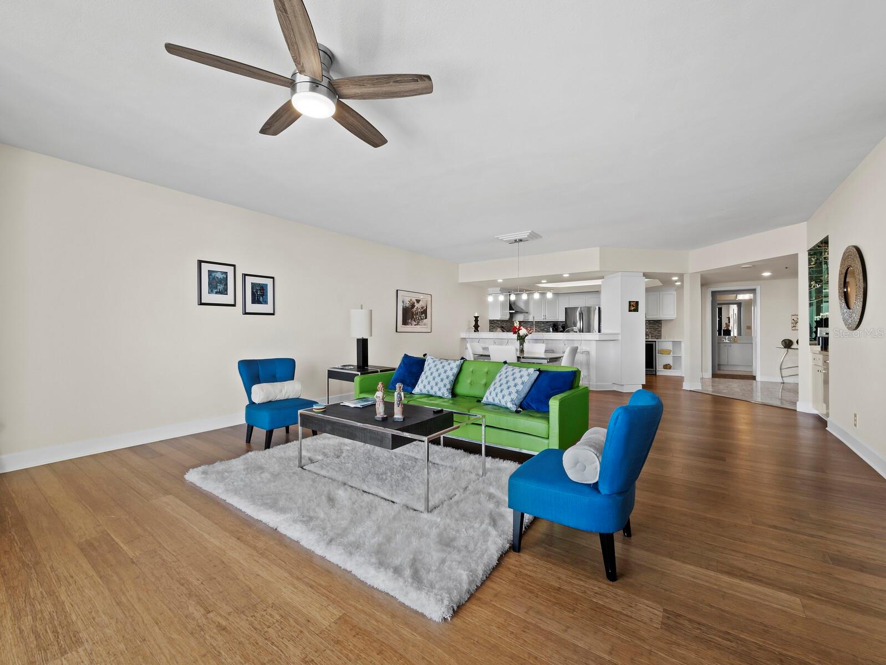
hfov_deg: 102.0
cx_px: 443
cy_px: 332
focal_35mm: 14
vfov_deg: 85.7
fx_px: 358
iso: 320
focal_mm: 7
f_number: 13
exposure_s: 1/3
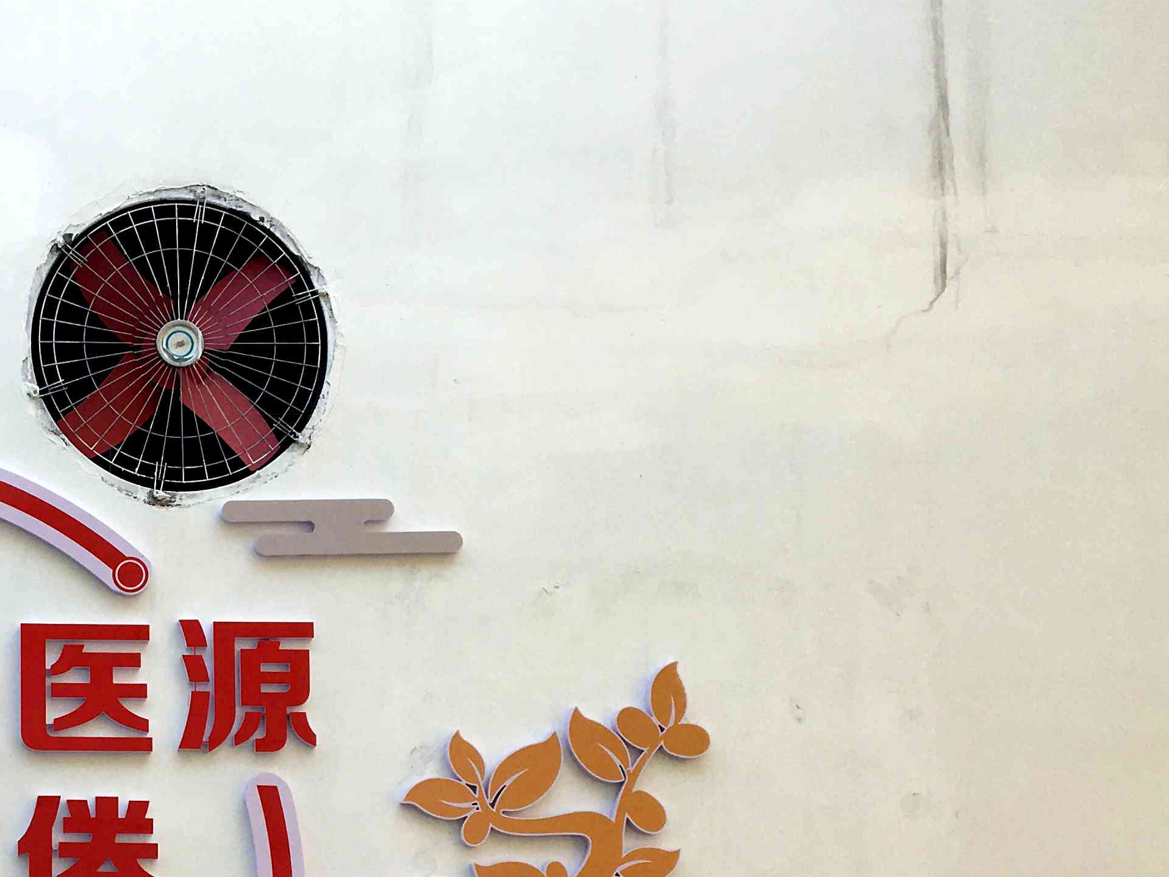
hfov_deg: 30.0
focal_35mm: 61
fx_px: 2060
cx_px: 63
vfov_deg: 23.3
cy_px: 822
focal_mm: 4.15
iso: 25
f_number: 2.2
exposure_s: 1/318
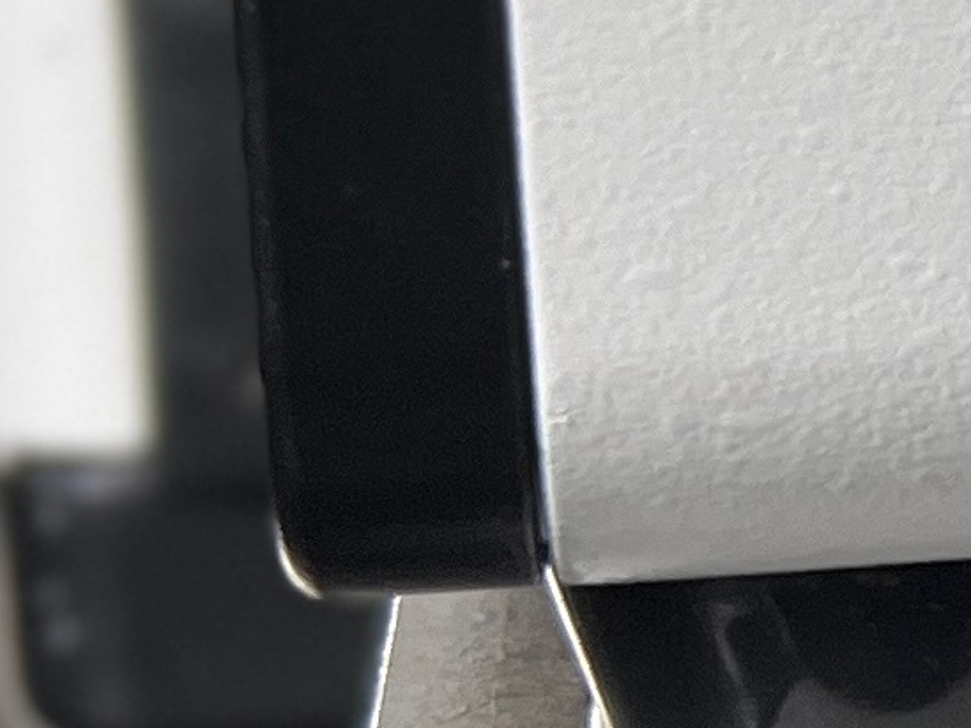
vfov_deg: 7.8
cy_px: 193
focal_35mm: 191
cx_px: 3527
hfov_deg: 7.9
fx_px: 5359
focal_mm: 5.7
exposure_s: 1/60
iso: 80
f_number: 1.5
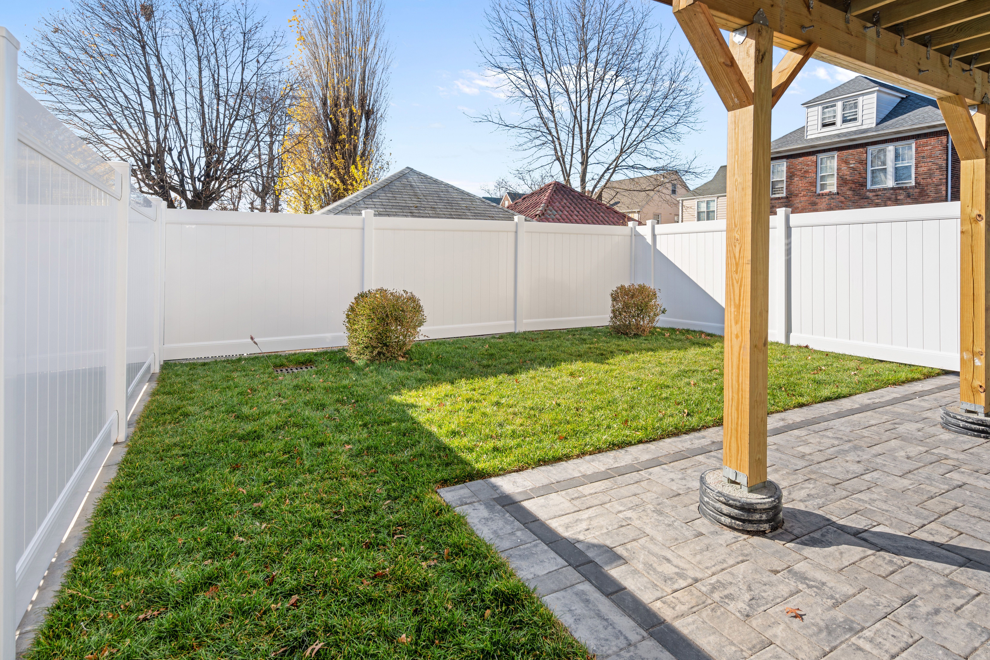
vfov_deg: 67.3
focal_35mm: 18
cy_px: 312
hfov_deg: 89.9
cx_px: 521
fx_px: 495
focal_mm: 17
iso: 100
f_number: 8
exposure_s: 1/60
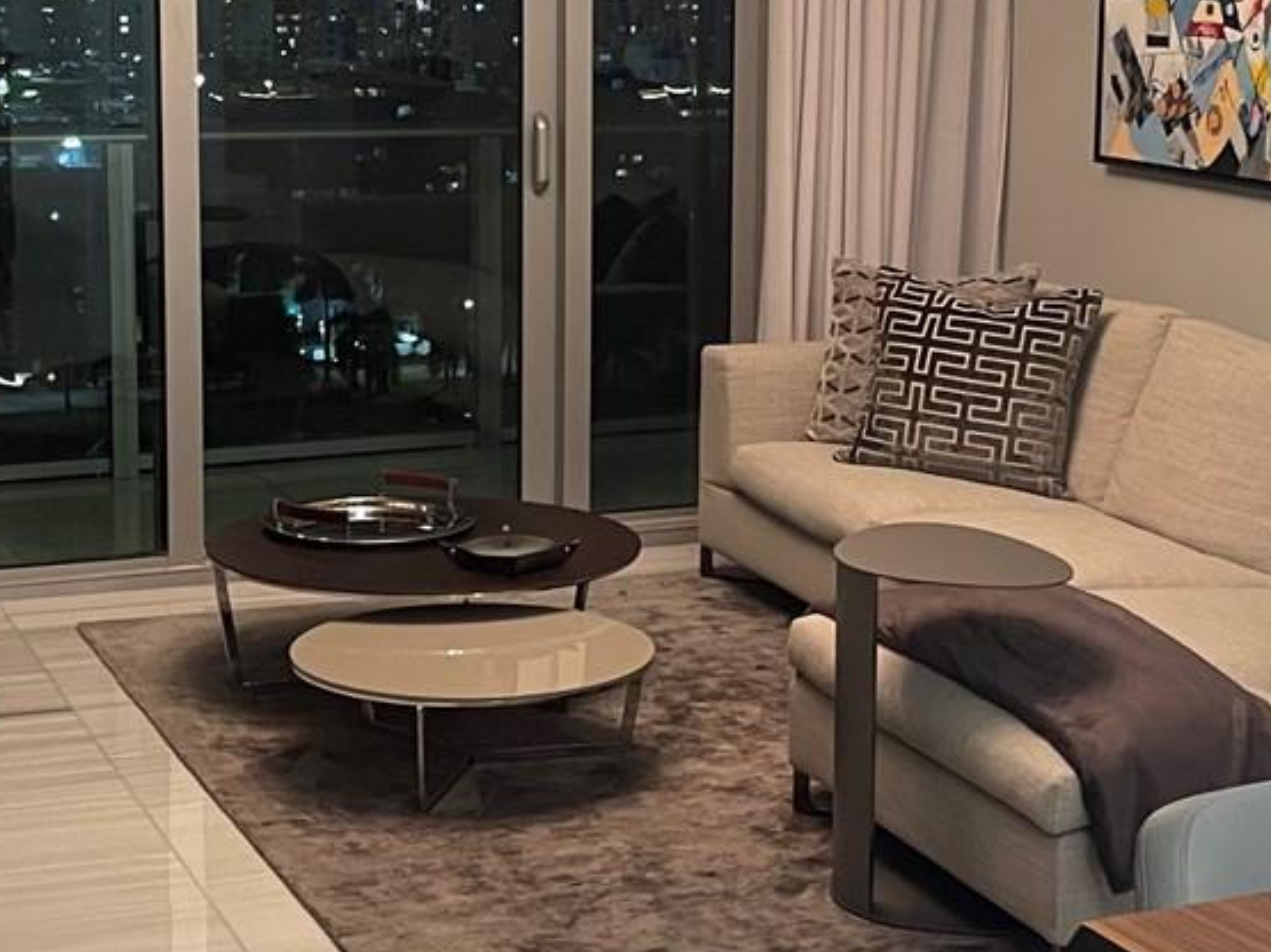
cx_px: 774
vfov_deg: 19.6
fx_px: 2753
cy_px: 334
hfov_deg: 25.9
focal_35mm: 75
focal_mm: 5.1
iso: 320
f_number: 1.6
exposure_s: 1/60
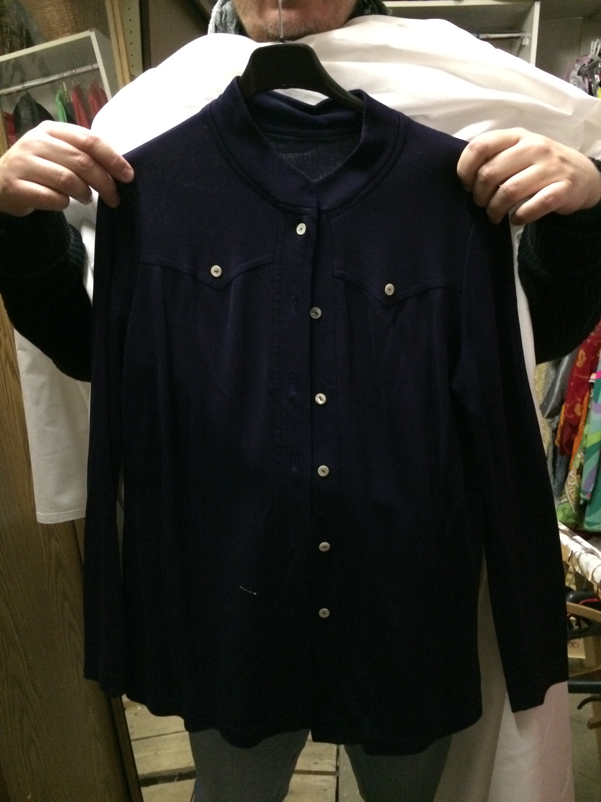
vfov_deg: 61.7
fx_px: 671
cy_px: 401
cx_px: 300
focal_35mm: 29
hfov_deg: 48.2
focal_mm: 4.15
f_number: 2.2
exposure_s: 1/17
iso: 500
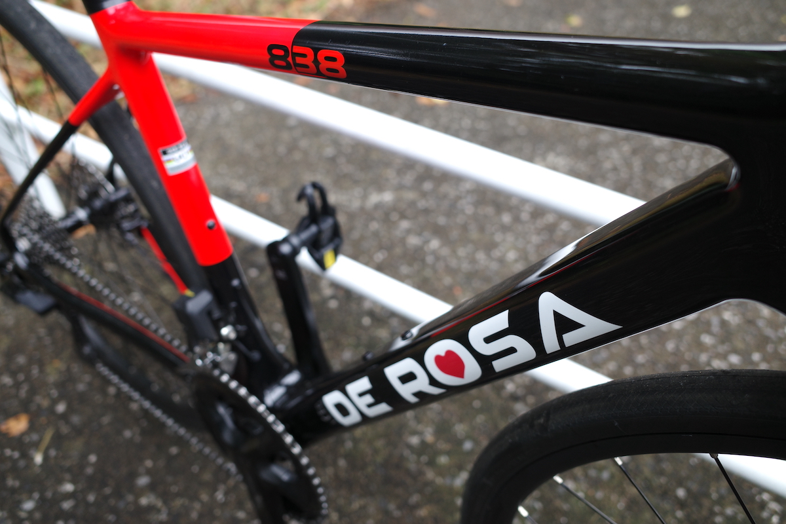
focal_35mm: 28
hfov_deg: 65.5
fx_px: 611
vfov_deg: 46.4
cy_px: 262
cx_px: 393
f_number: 2.8
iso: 200
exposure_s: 1/100
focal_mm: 18.3
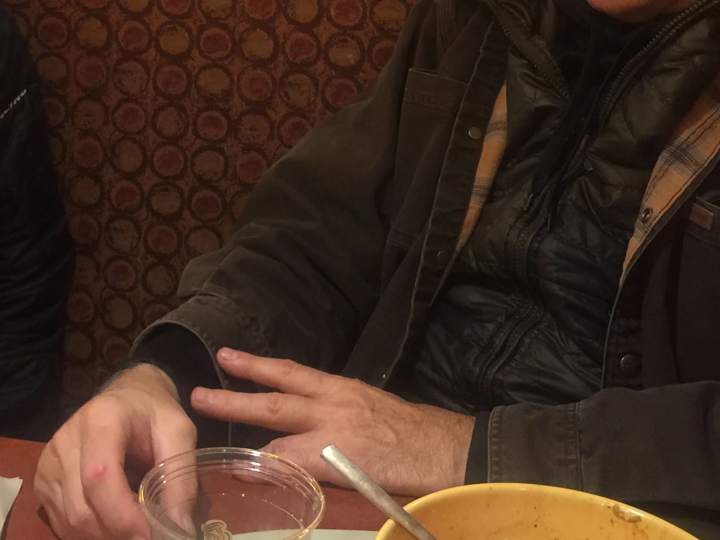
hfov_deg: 34.0
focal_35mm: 56
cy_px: 33
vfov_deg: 25.2
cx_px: 229
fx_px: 1165
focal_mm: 4.15
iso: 125
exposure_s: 1/8
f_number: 2.2
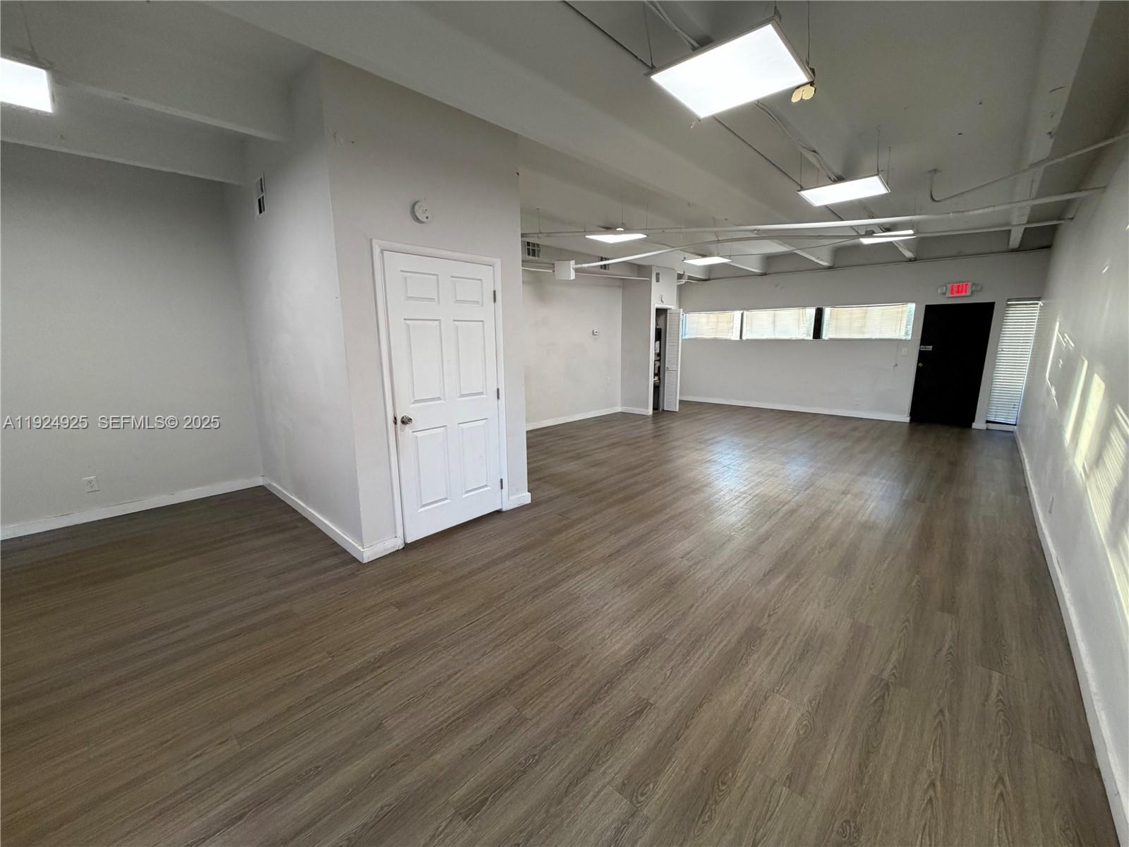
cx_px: 564
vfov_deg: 85.7
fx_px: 457
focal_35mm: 14
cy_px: 424
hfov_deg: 102.1
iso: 250
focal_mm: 2.22
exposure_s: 1/120
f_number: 2.2
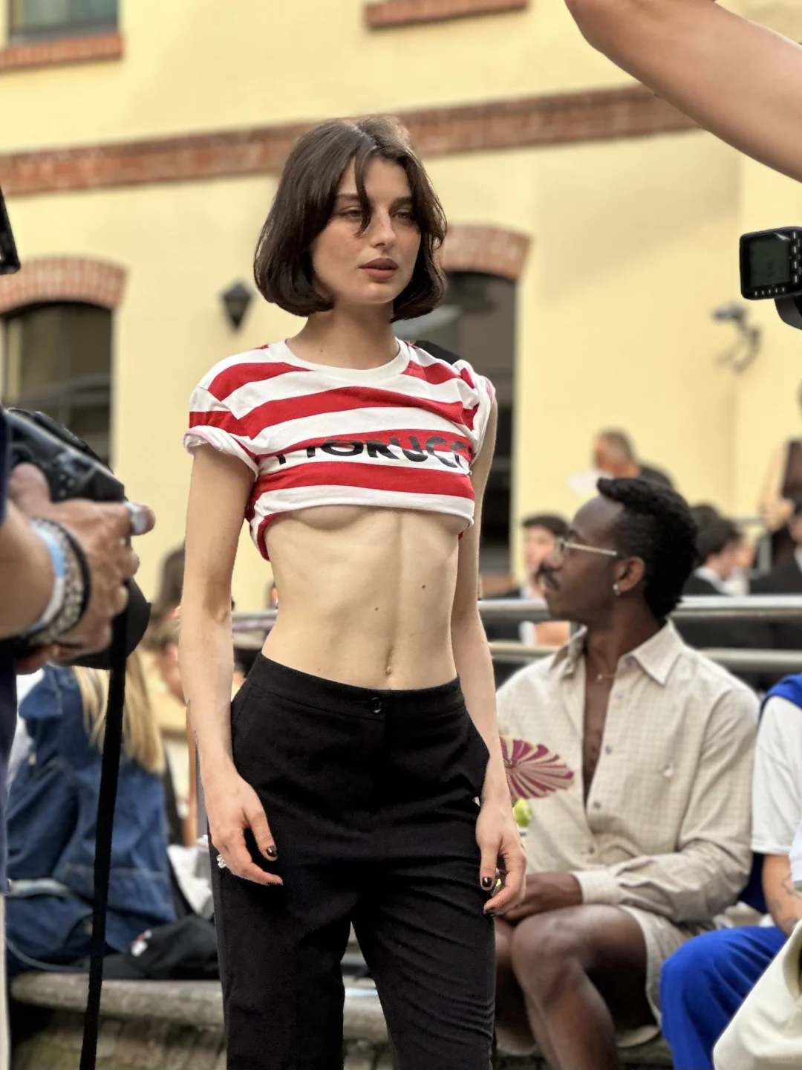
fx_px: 2379
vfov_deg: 25.3
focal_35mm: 77
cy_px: 535
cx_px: 401
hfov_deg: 19.1
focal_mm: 9
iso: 32
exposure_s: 1/121
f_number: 2.8
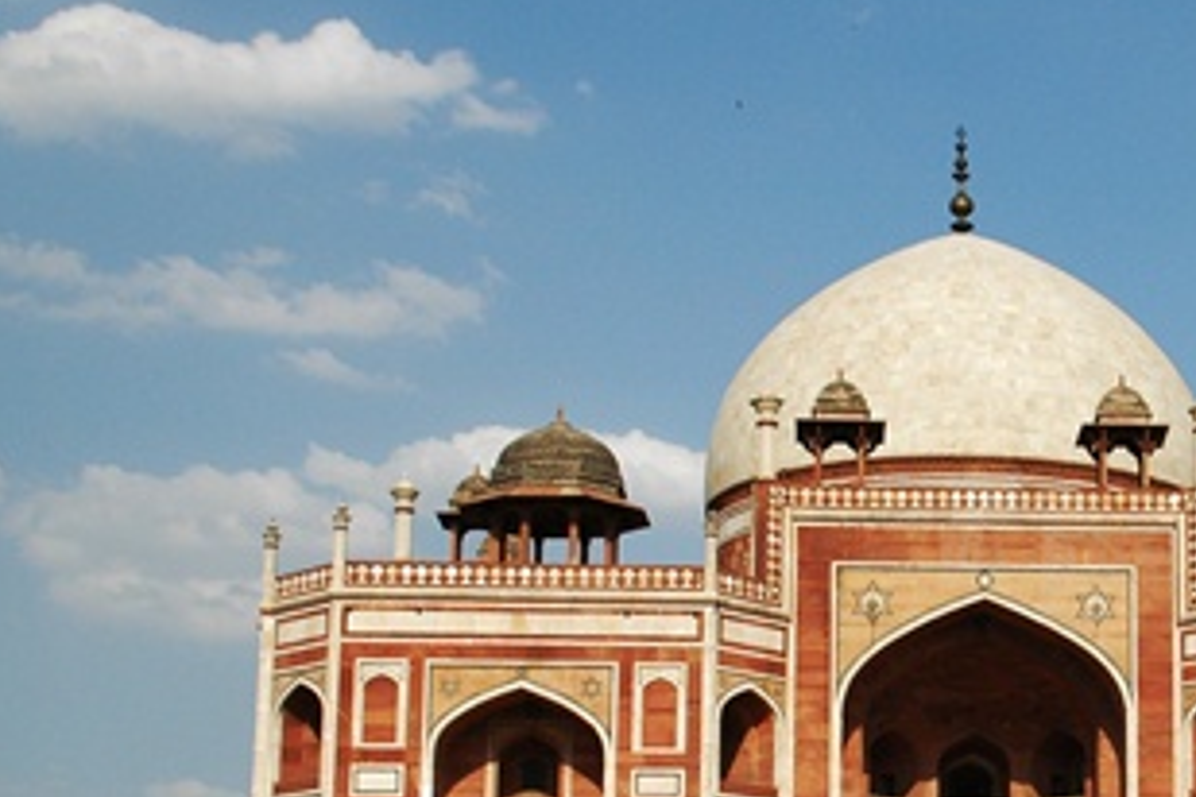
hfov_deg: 22.9
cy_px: 646
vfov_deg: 15.6
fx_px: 2890
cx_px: 1045
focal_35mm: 87
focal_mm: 28
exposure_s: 1/400
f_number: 11
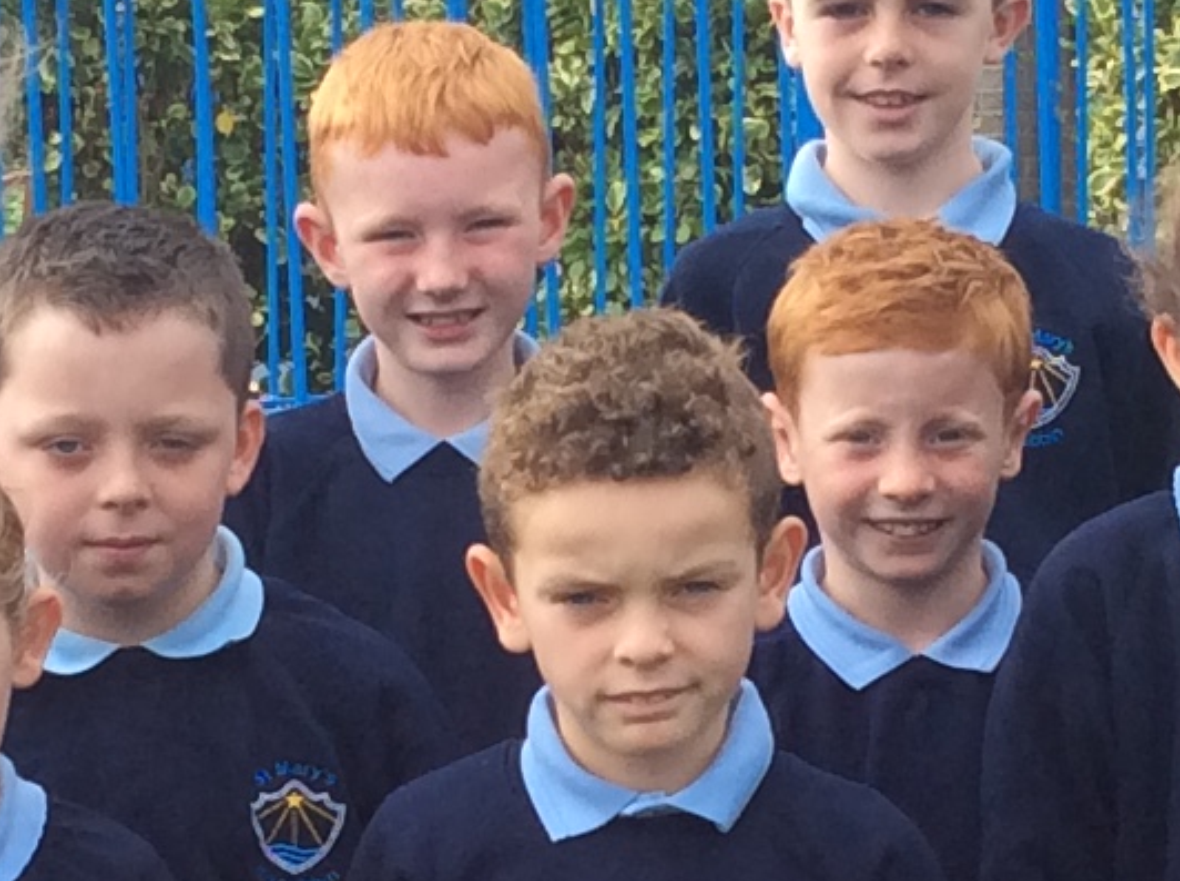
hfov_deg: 12.7
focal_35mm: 156
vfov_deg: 9.4
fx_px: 5308
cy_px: 772
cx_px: 630
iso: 32
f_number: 2.4
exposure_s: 1/367
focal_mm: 3.3
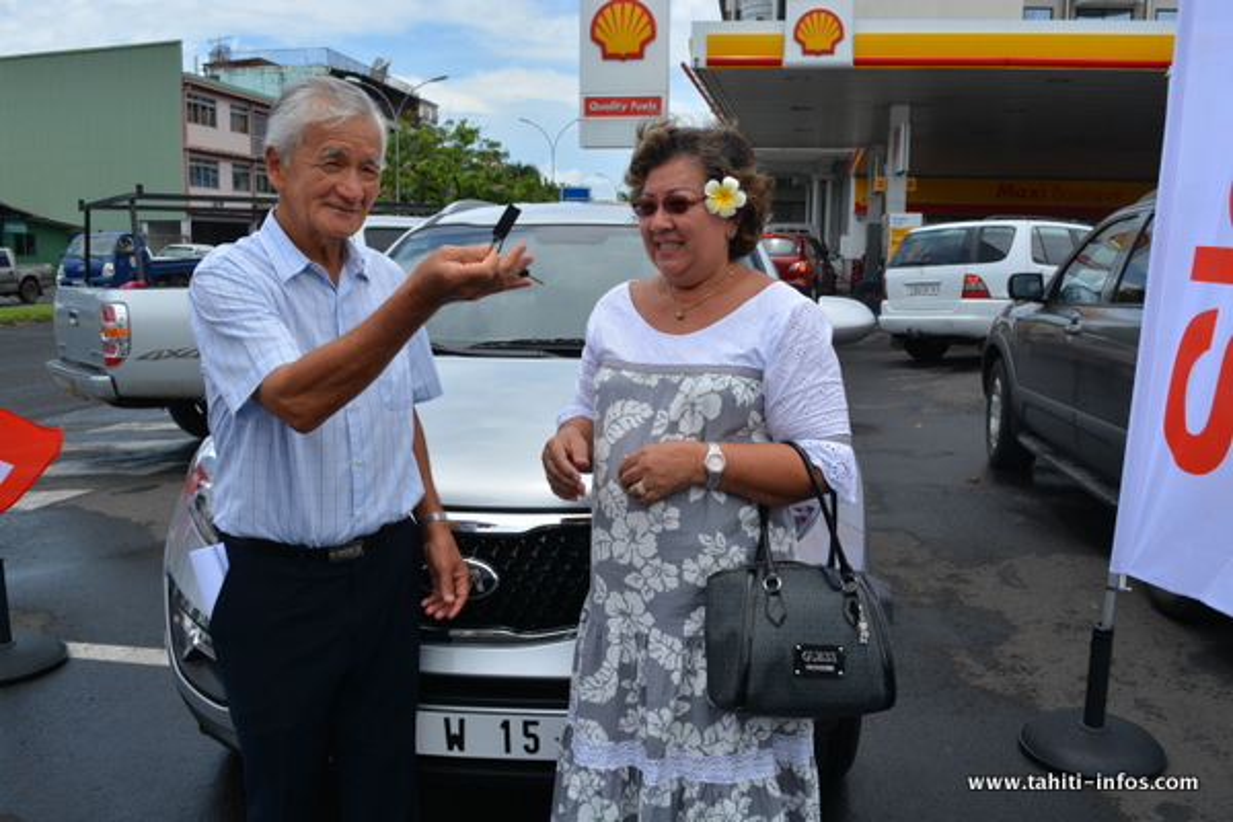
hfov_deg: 61.9
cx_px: 616
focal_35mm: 30
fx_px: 1027
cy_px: 411
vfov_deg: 43.6
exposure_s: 1/320
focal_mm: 20
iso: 100
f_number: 9
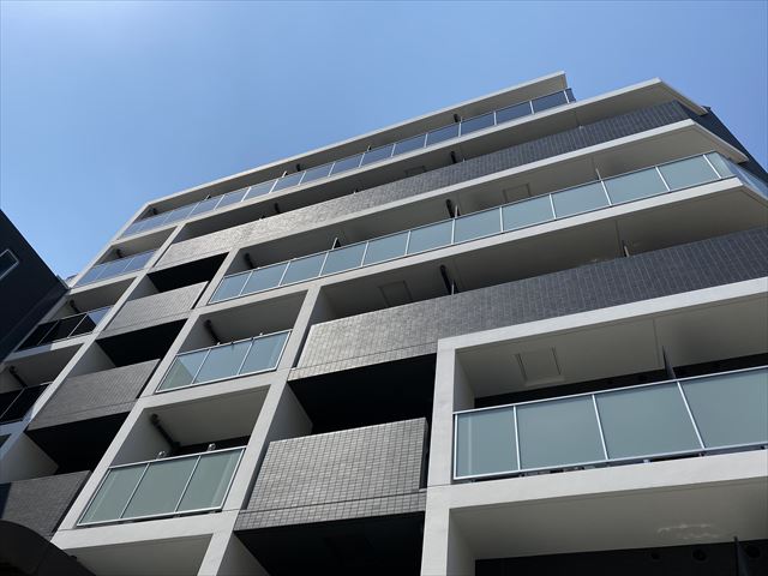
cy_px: 288
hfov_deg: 67.3
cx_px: 384
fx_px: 577
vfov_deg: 53.1
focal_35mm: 26
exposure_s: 1/4630
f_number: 1.8
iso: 32
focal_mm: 4.25
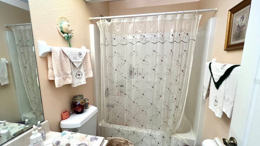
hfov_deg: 95.9
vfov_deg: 63.8
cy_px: 81
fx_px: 117
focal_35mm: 17
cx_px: 126
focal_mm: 1.57
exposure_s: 1/120
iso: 160
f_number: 1.8
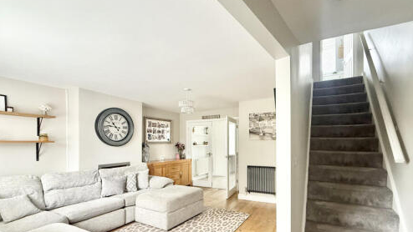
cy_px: 143
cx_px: 229
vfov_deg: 60.3
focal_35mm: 18
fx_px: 197
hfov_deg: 92.3
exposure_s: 1/99
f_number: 2.2
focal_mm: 2.22
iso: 250
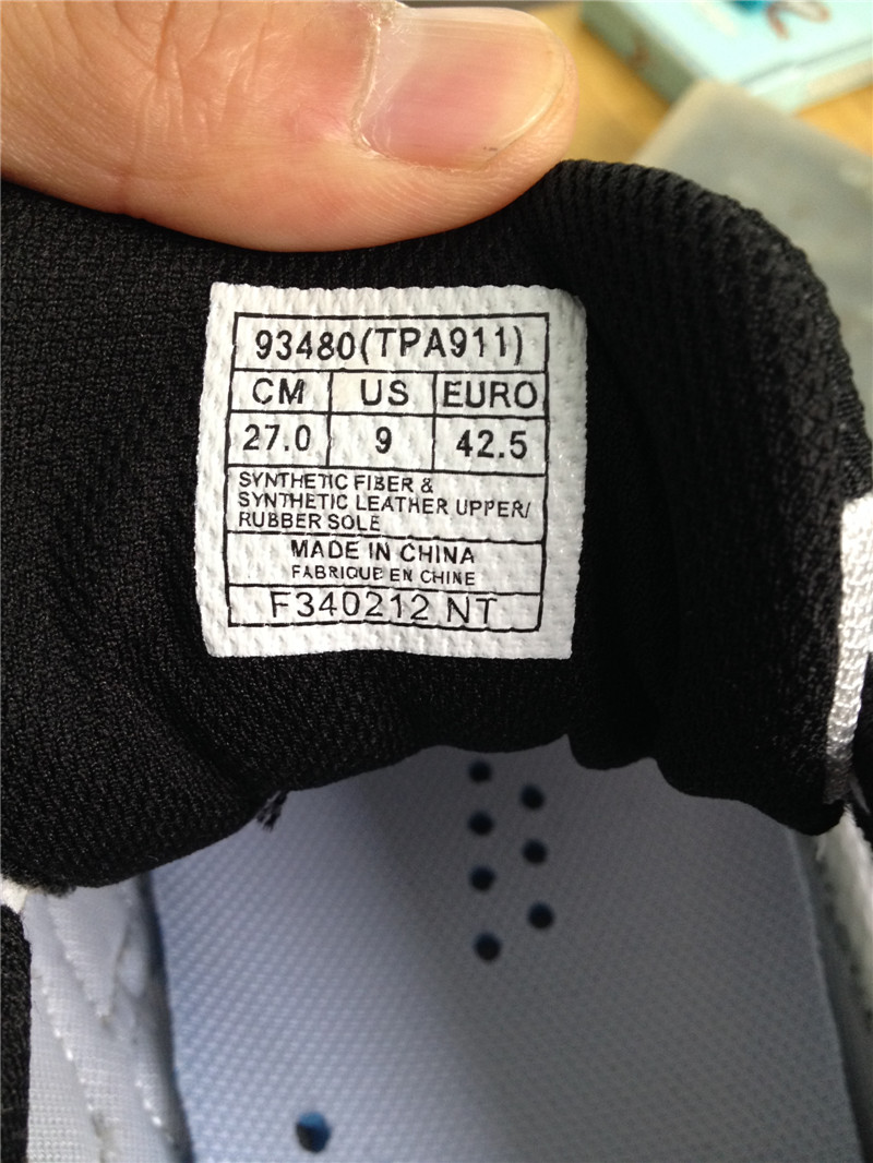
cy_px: 582
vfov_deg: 52.6
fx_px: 1176
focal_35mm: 35
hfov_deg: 40.7
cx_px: 436
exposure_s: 1/20
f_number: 2.4
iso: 125
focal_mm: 4.28
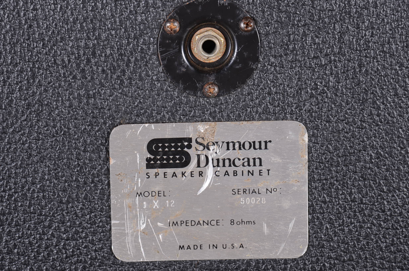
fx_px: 1786
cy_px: 136
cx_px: 204
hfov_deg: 13.1
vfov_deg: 8.7
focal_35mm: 158
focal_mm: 105
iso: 160
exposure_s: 1/125
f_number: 10
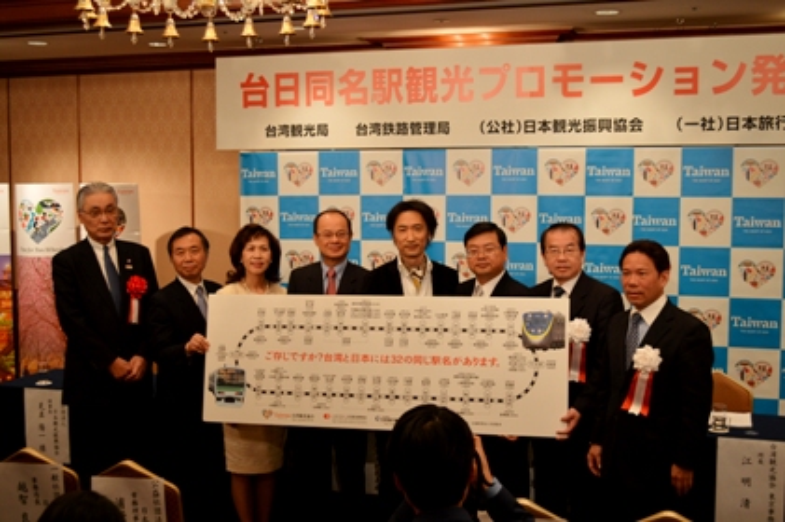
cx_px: 392
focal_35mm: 48
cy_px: 261
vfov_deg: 28.0
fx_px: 1046
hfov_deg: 41.1
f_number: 4.8
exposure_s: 1/30
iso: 400
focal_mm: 32
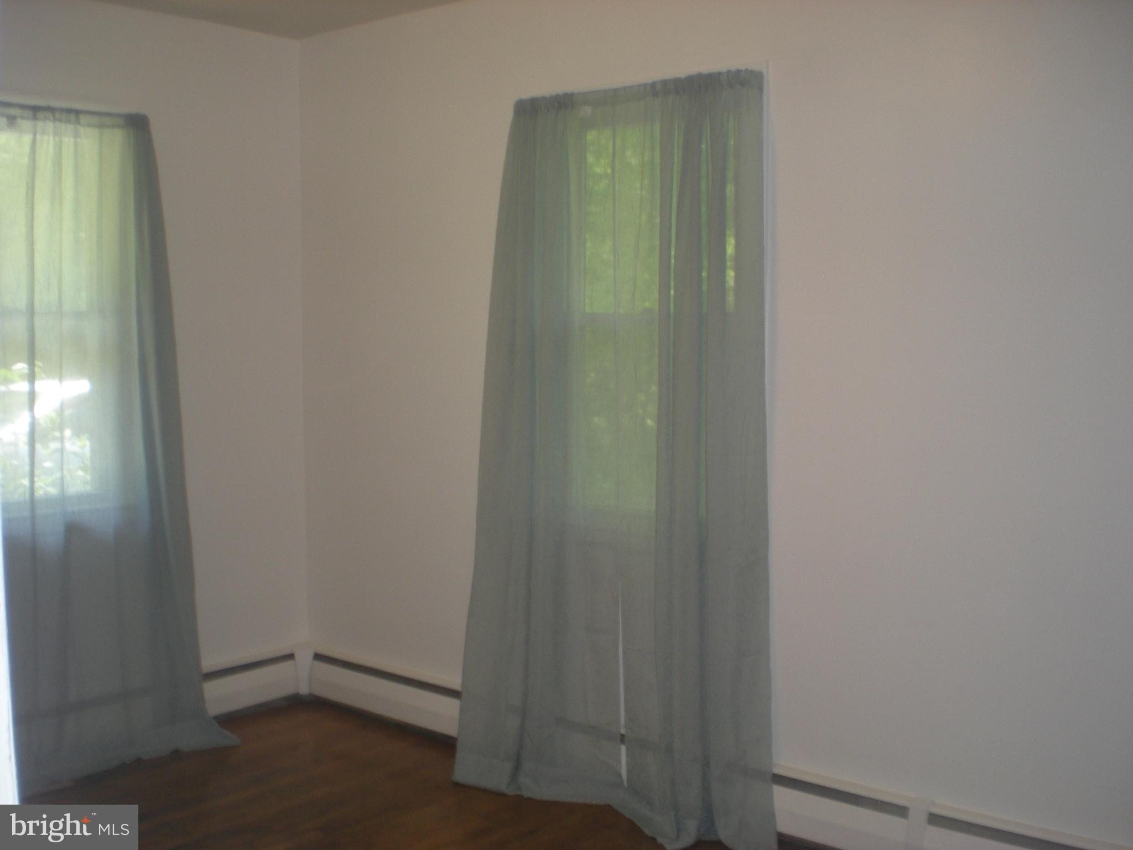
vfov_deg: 37.7
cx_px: 566
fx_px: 1244
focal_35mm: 38
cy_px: 425
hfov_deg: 49.0
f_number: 3.1
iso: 84
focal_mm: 6.3
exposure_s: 1/30
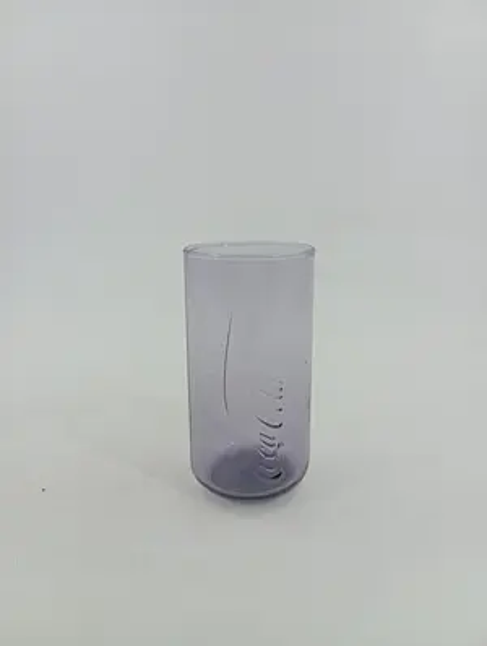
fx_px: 524
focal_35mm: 28
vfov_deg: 63.4
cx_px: 244
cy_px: 323
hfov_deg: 49.9
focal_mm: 4.22
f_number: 1.8
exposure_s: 1/103
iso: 55
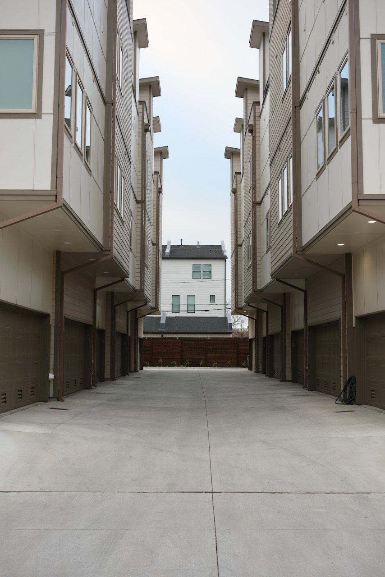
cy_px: 288
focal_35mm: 41
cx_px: 192
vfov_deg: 47.4
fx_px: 657
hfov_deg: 32.6
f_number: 4
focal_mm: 27
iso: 250
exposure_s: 1/125
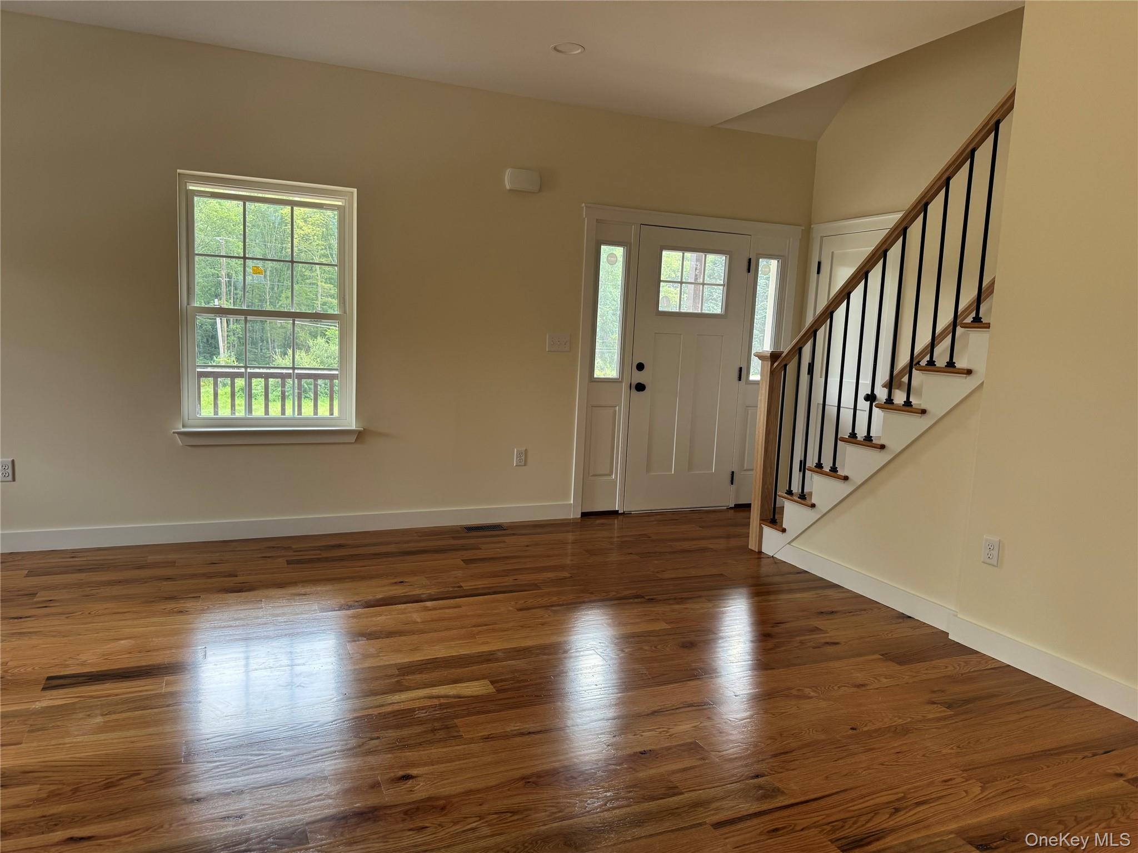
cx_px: 569
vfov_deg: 56.8
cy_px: 426
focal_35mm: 24
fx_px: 789
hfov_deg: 71.6
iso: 100
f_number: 1.78
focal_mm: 6.76
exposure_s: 1/129
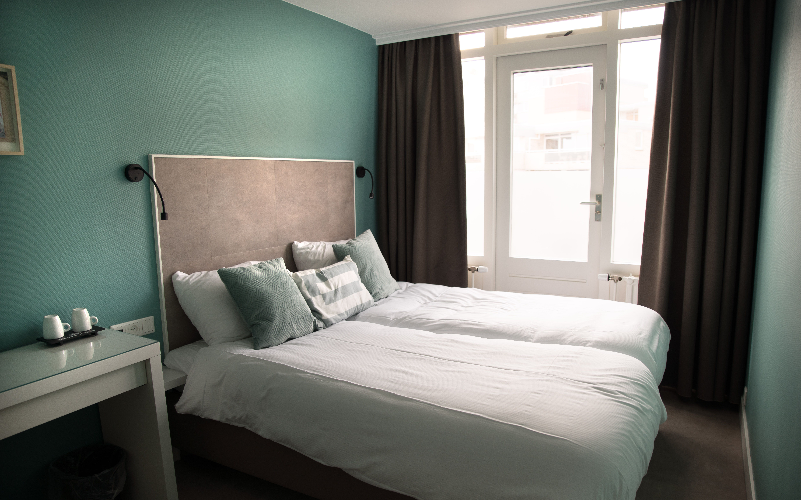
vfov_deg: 49.2
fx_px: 546
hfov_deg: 72.5
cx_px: 397
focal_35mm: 25
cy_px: 271
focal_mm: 24
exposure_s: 1/100
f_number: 2.8
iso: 100
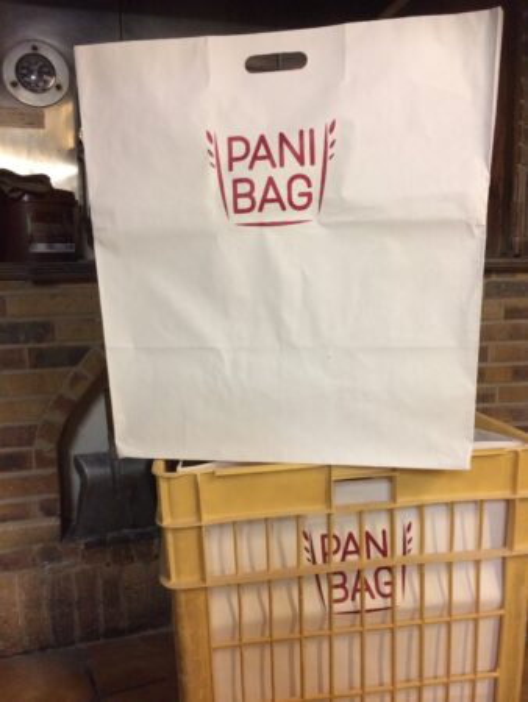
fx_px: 589
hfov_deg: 48.3
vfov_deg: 61.6
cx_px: 264
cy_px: 351
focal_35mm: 29
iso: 320
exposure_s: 1/25
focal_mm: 4.15
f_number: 2.2
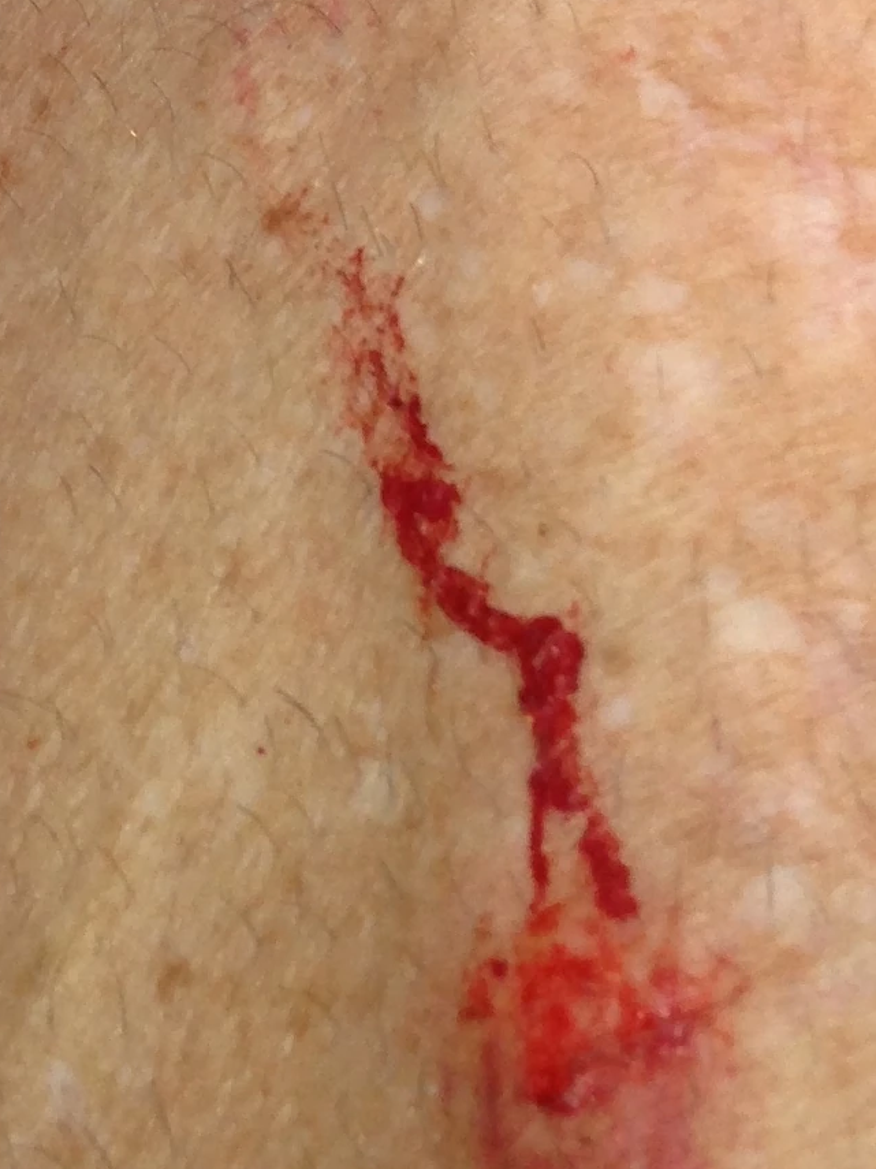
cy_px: -474
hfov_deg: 11.8
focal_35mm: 126
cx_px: 455
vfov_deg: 14.8
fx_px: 4253
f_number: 2.4
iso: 50
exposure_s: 1/232
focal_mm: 4.13
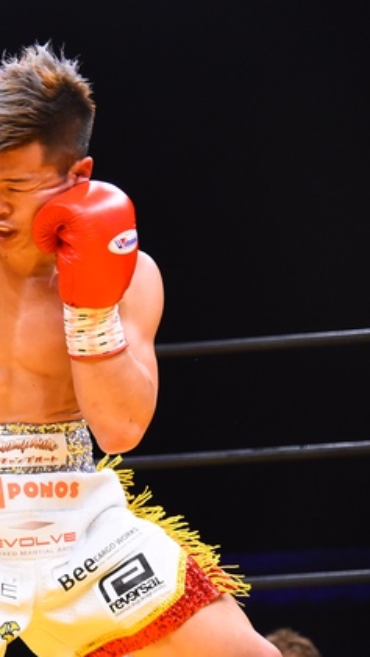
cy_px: 294
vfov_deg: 18.6
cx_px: -155
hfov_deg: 10.3
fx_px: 2005
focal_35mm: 115
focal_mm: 66
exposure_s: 1/1000
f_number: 4
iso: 5000
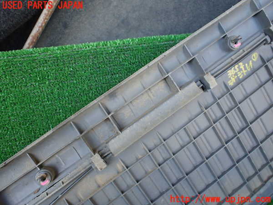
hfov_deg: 60.0
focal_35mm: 30
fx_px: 237
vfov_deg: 46.8
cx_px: 136
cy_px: 102
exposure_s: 1/125
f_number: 2.3
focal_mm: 5.4
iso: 400
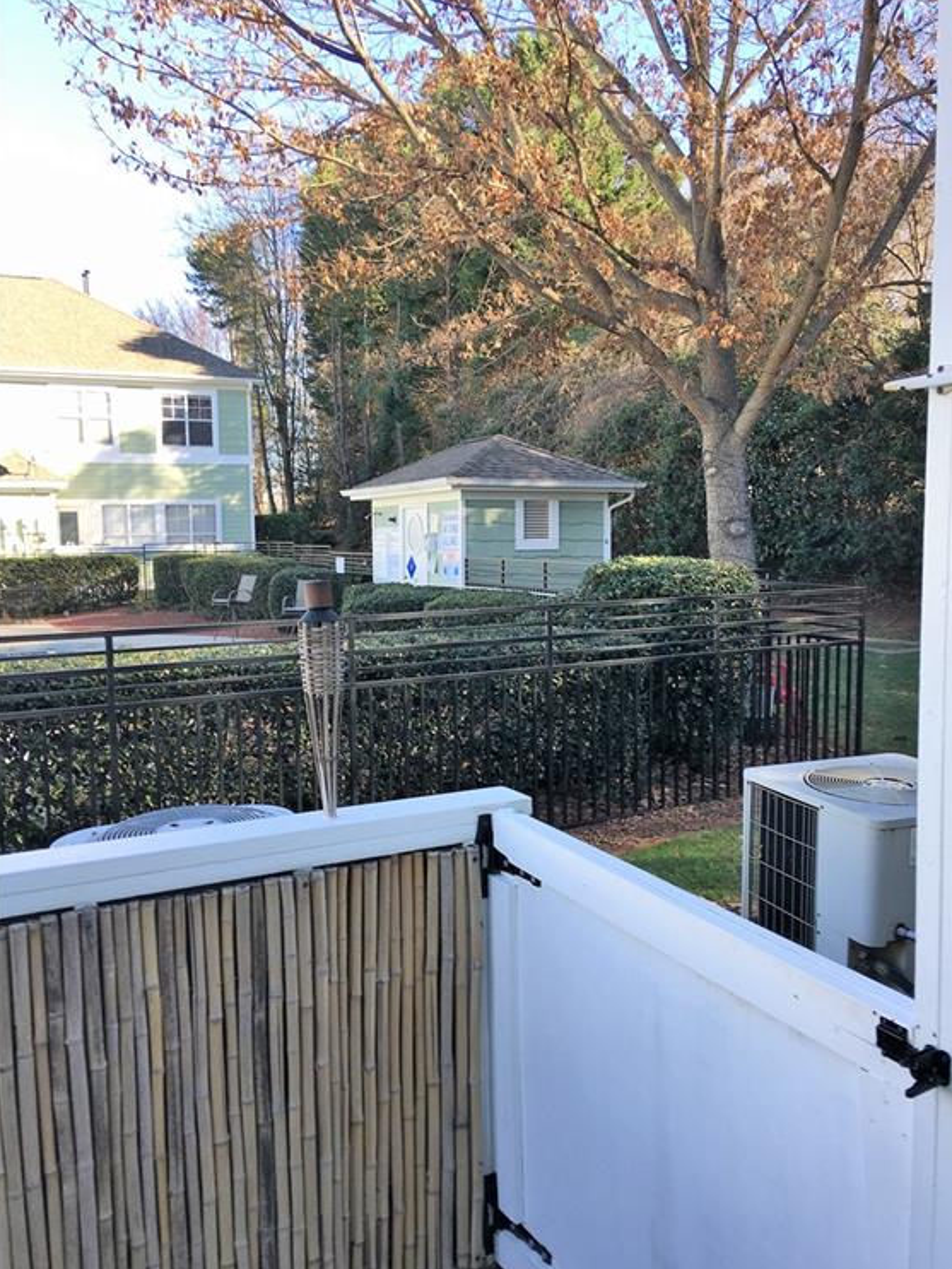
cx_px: 487
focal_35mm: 30
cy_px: 640
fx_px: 1099
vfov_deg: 59.9
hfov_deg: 46.8
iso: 25
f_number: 2.2
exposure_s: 1/198
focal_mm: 4.15
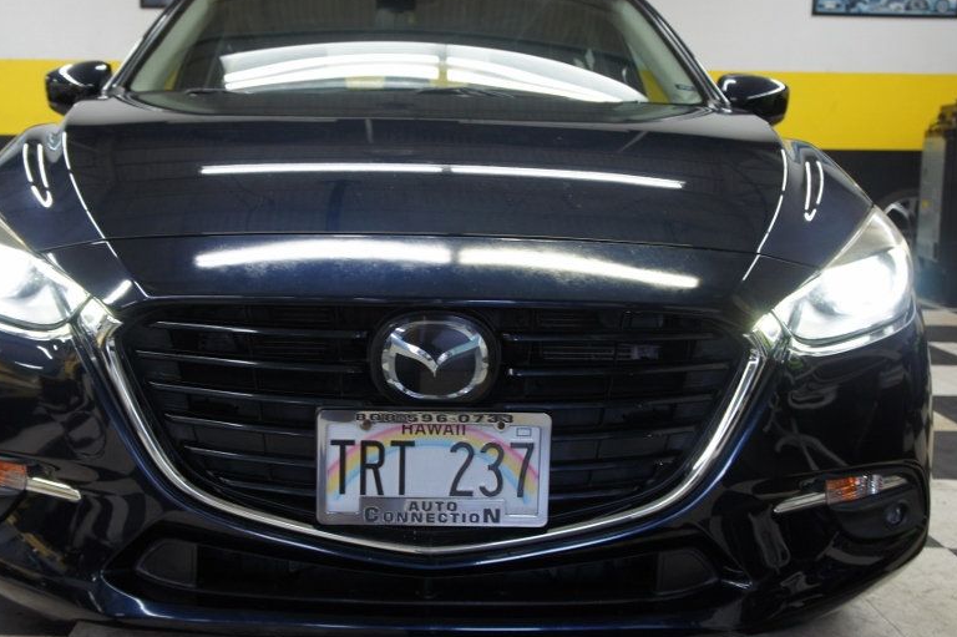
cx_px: 404
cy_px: 336
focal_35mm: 44
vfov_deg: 30.5
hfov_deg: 44.4
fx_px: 1169
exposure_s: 1/40
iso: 400
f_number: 4
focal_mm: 22
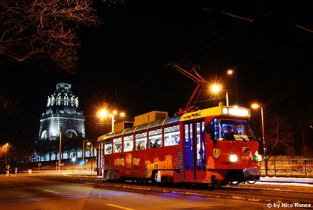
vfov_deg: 34.3
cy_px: 105
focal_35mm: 39
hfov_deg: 49.5
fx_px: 339
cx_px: 156
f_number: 11
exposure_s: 8
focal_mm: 26
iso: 200
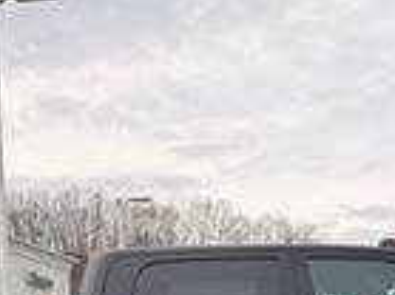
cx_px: 210
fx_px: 992
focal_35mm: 87
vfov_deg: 15.6
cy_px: 442
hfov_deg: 22.5
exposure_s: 1/2299
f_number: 1.78
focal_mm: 6.76
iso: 80
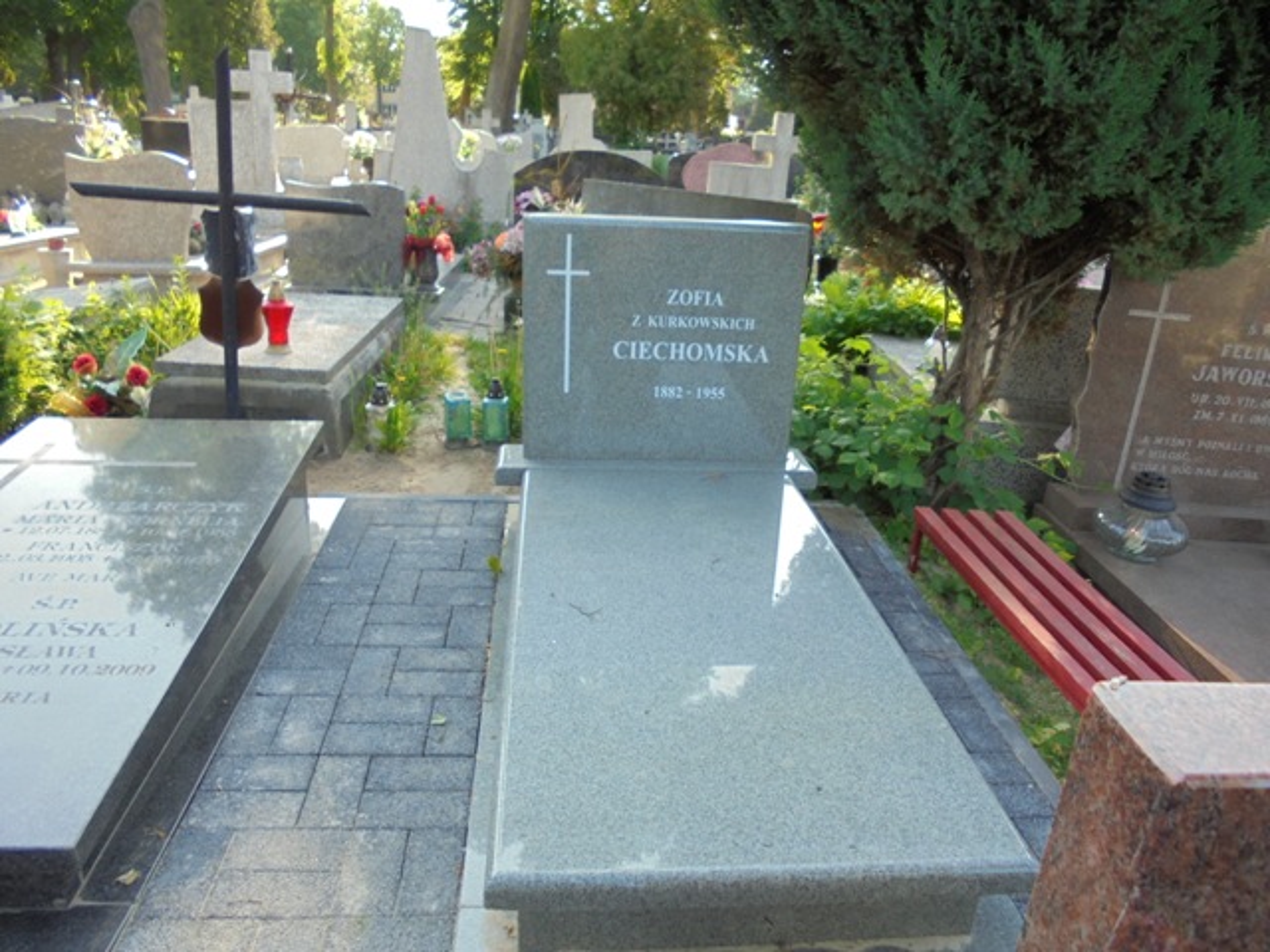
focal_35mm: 26
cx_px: 635
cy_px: 476
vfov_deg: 53.1
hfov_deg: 67.3
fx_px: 954
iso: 100
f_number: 3.5
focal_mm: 4.6
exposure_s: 1/100
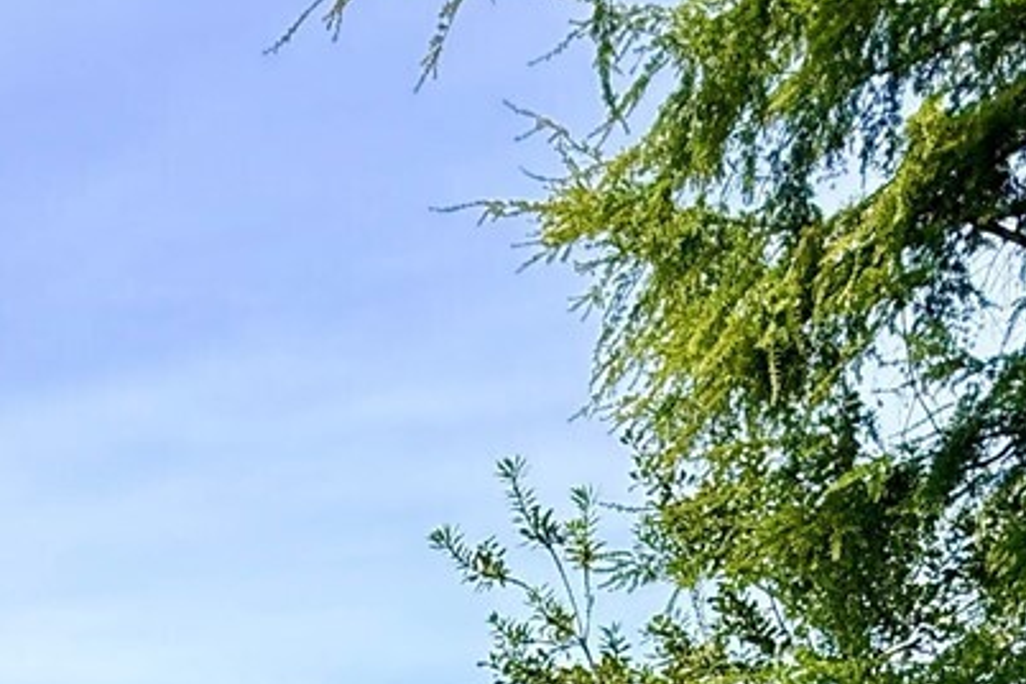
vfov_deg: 18.1
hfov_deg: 34.2
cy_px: 1258
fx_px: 1653
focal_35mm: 58
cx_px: 362
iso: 64
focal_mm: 2.22
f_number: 2.2
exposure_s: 1/1017
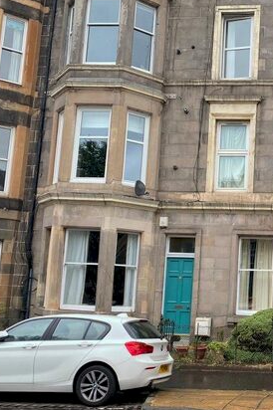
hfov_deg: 27.2
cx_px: 286
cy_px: 213
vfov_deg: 42.8
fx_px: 524
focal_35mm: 46
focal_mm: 4.25
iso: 32
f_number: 1.8
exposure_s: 1/267
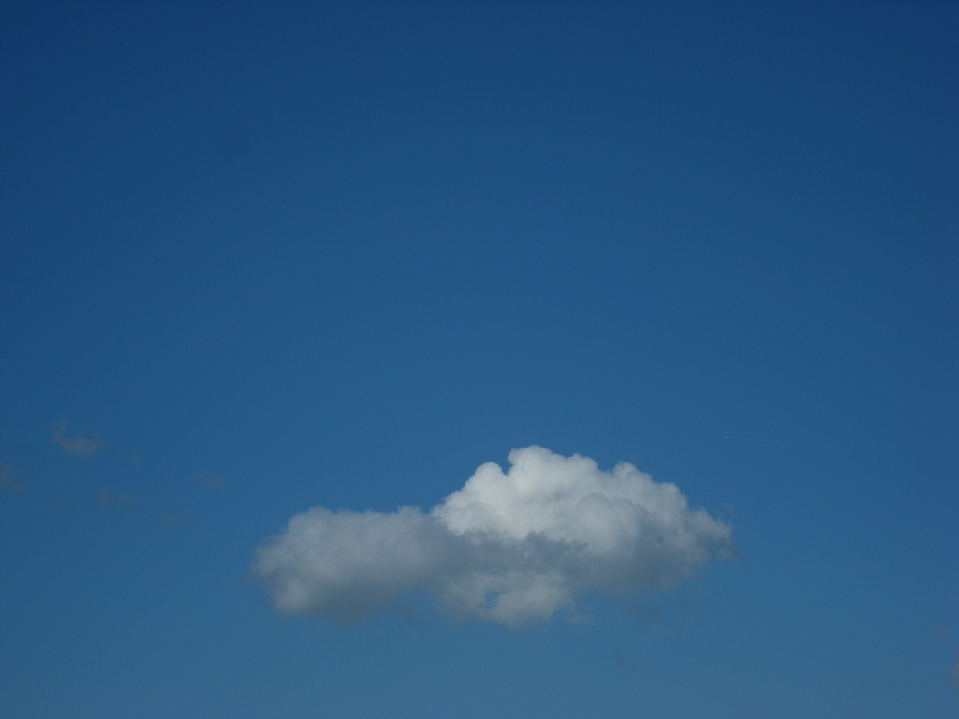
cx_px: 480
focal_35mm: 102
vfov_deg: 14.5
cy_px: 360
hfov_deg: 19.3
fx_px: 2826
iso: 64
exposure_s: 1/270
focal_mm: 17
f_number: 11.2
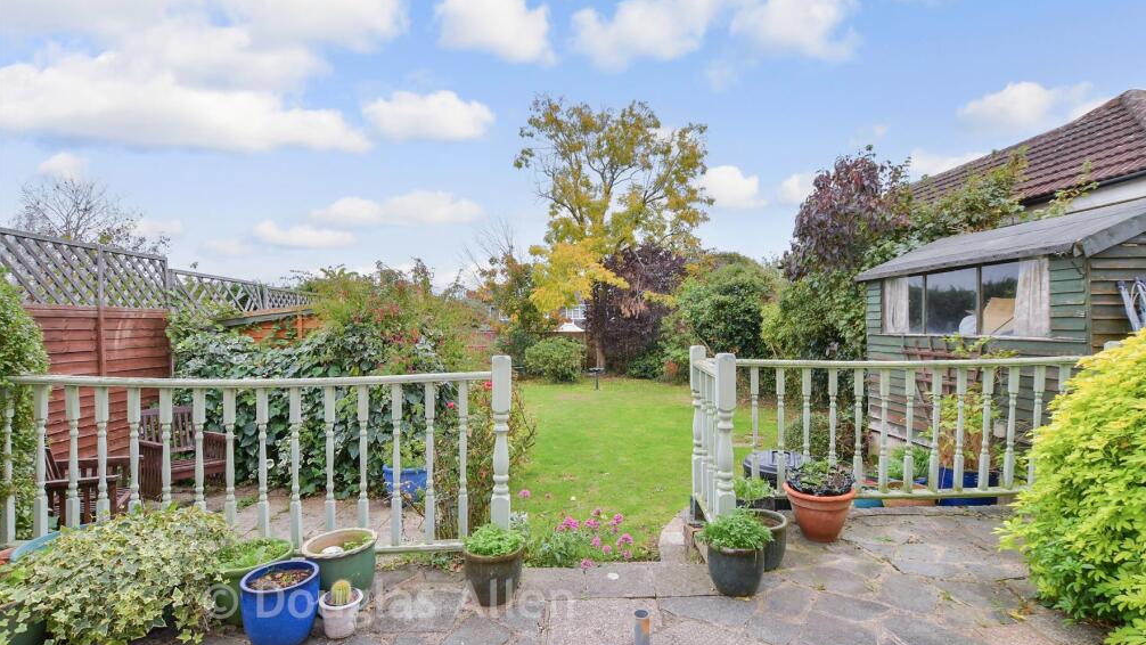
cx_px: 581
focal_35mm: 16
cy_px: 333
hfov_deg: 99.4
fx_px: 486
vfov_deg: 67.1
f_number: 8
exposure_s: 1/40
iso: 125
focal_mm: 10
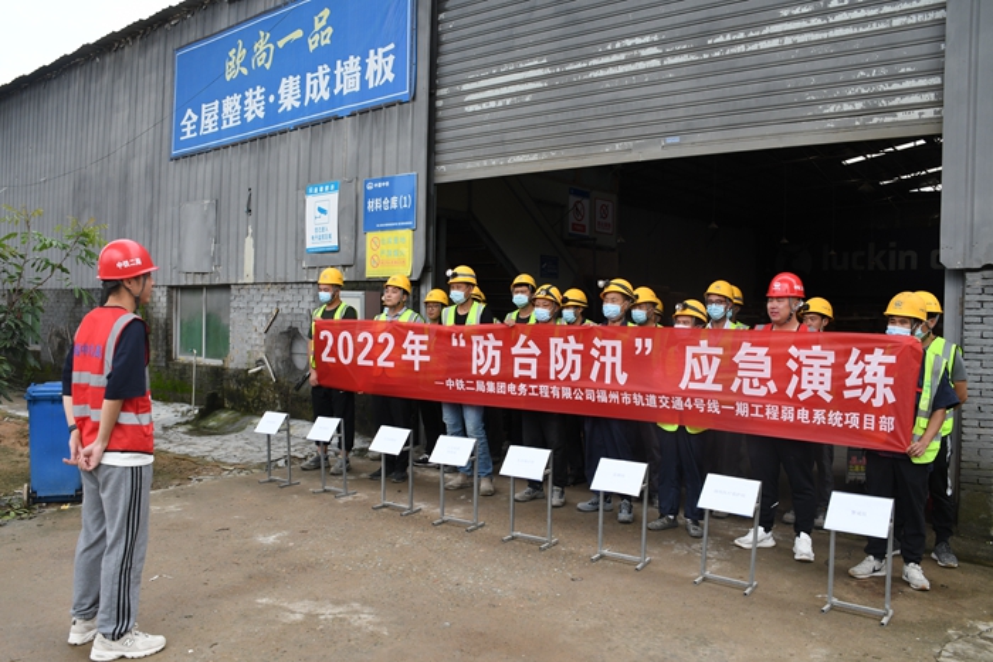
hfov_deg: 67.4
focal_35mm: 27
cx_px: 496
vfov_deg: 47.9
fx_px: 745
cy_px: 331
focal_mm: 18
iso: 400
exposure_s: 1/320
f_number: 9
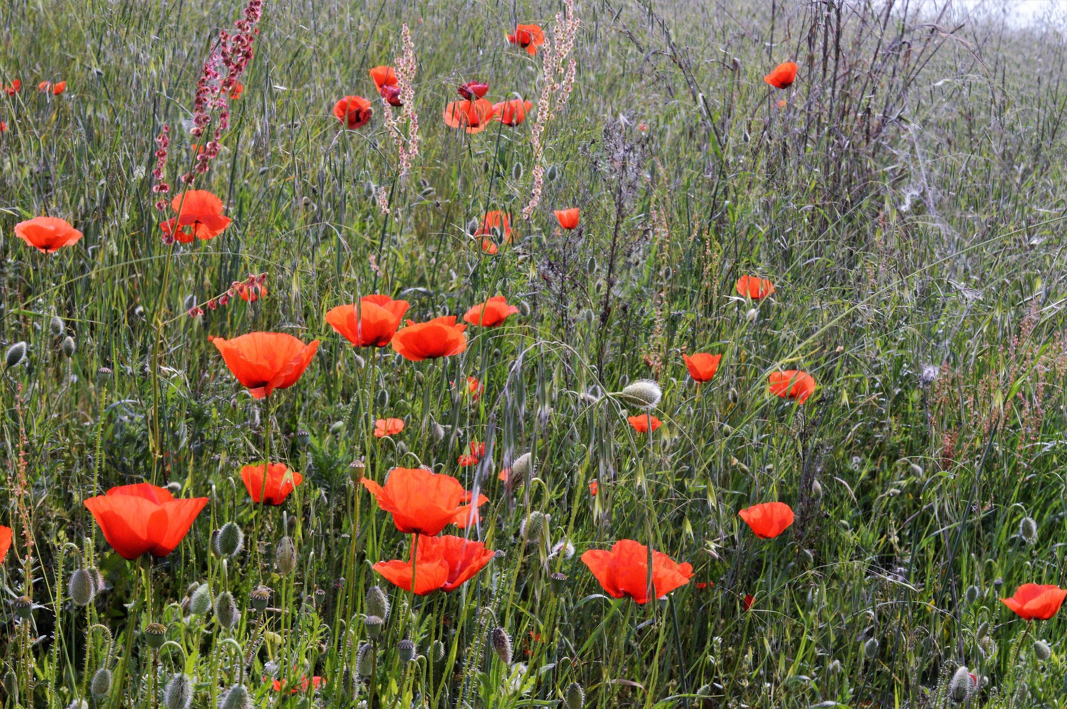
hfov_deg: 37.9
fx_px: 1554
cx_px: 534
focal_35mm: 52
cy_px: 354
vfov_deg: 25.7
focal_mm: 35
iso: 1600
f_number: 13
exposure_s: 1/100
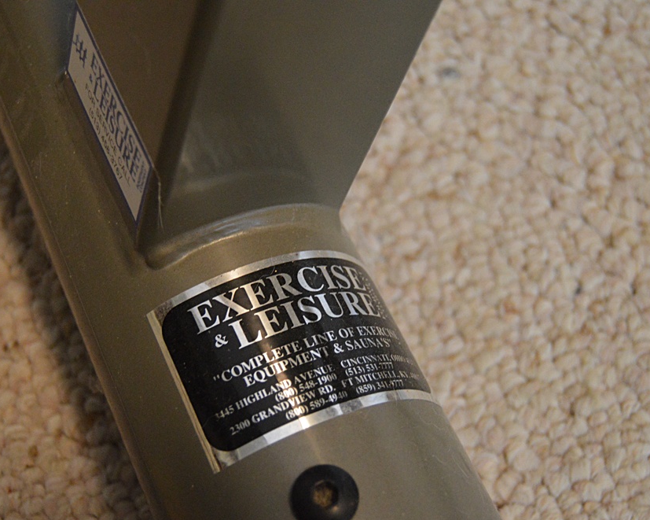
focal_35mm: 60
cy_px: 261
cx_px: 308
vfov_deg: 25.6
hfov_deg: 31.7
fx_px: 1146
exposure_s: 1/60
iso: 3200
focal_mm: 35
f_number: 4.5
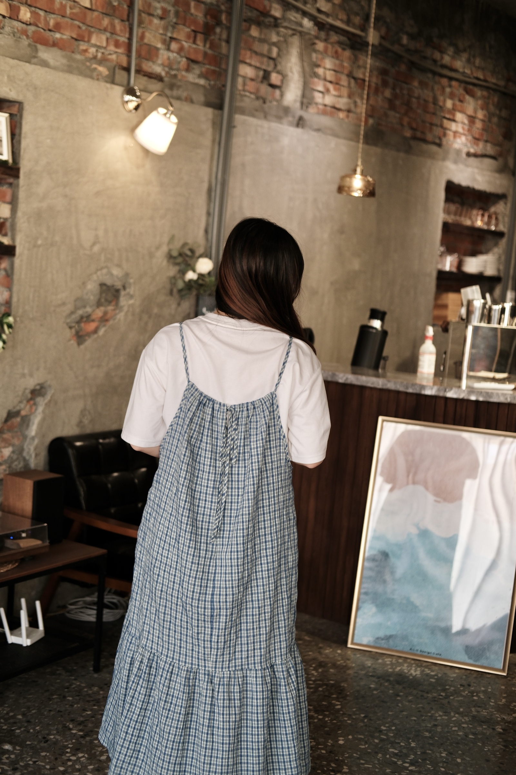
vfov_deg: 37.5
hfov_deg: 25.5
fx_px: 1139
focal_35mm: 53
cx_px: 258
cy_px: 388
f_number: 2.2
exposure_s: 1/60
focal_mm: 35
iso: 400
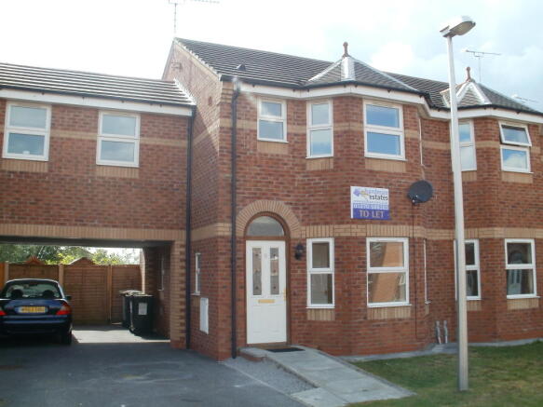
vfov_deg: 39.6
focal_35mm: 36
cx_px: 272
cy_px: 204
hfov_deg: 51.4
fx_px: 565
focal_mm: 6.3
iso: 100
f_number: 5.6
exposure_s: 1/200
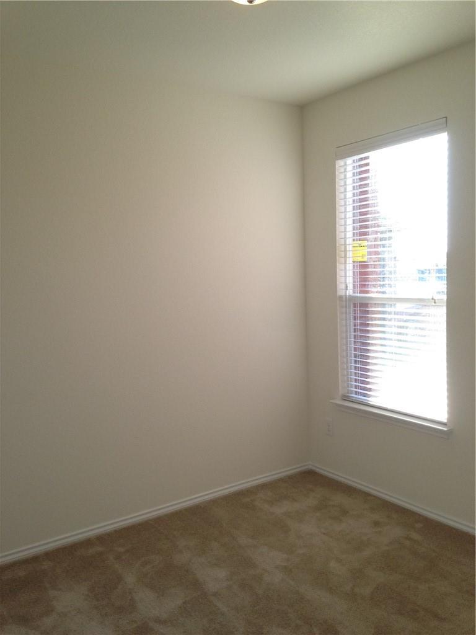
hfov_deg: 42.9
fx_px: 605
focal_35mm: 33
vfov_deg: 55.4
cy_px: 318
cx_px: 238
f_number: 2.4
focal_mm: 4.12
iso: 80
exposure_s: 1/120
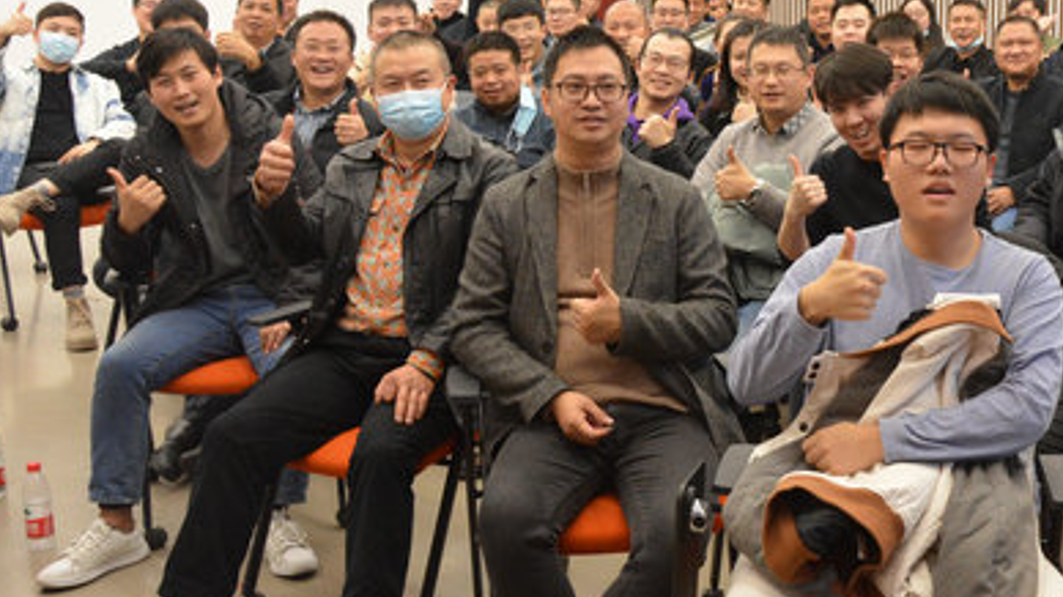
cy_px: 226
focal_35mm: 51
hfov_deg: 38.3
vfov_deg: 23.4
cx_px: 921
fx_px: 1437
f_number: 6.3
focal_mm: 18
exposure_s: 1/30
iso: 2500
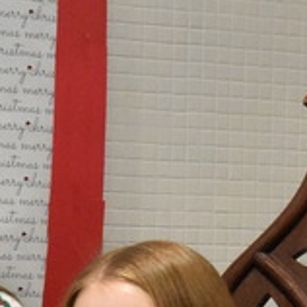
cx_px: 243
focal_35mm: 223
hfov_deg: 7.8
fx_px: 2235
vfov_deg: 7.7
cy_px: 430
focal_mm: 27
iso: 5000
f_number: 4.5
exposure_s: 1/400
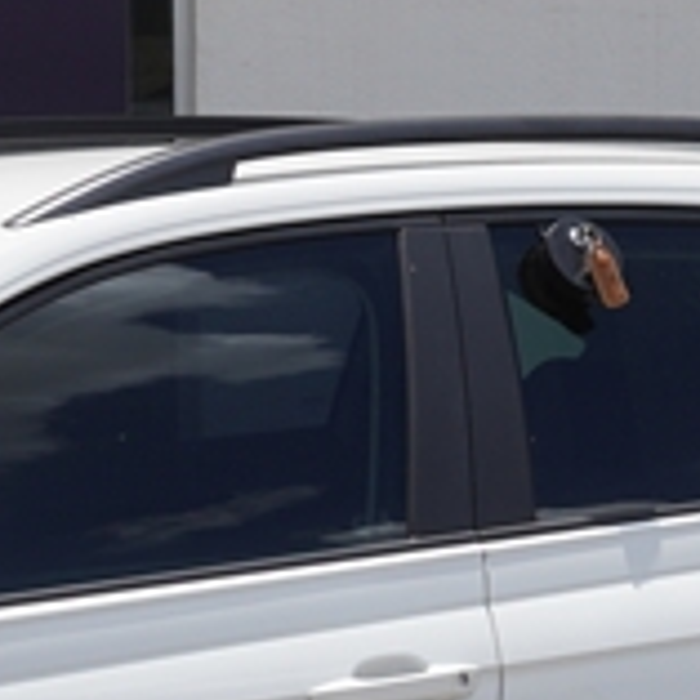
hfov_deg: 5.2
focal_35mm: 333
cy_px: 680
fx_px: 7619
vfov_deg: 5.3
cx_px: -49
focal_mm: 40
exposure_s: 1/500
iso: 100
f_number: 6.3
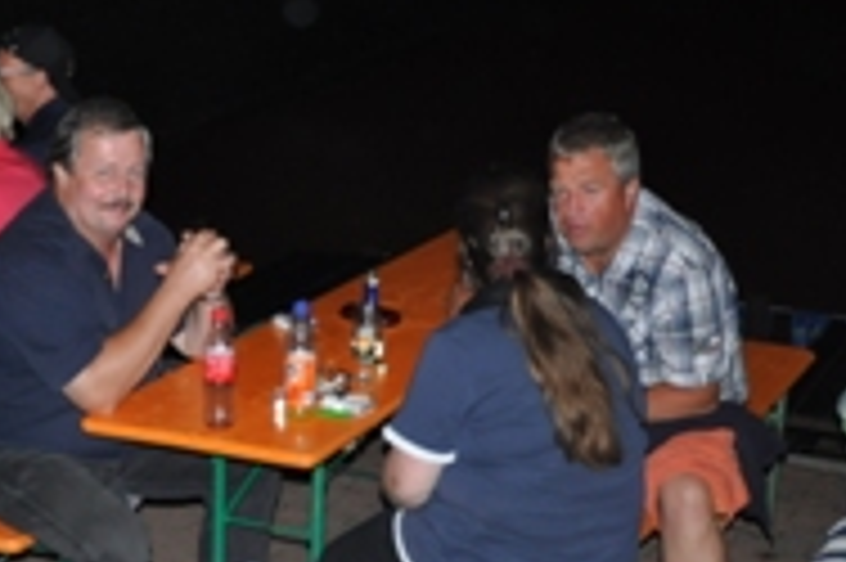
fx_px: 2019
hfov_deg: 23.6
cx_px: 288
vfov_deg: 15.8
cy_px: 396
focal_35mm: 86
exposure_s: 1/60
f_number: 3.8
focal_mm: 24
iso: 800
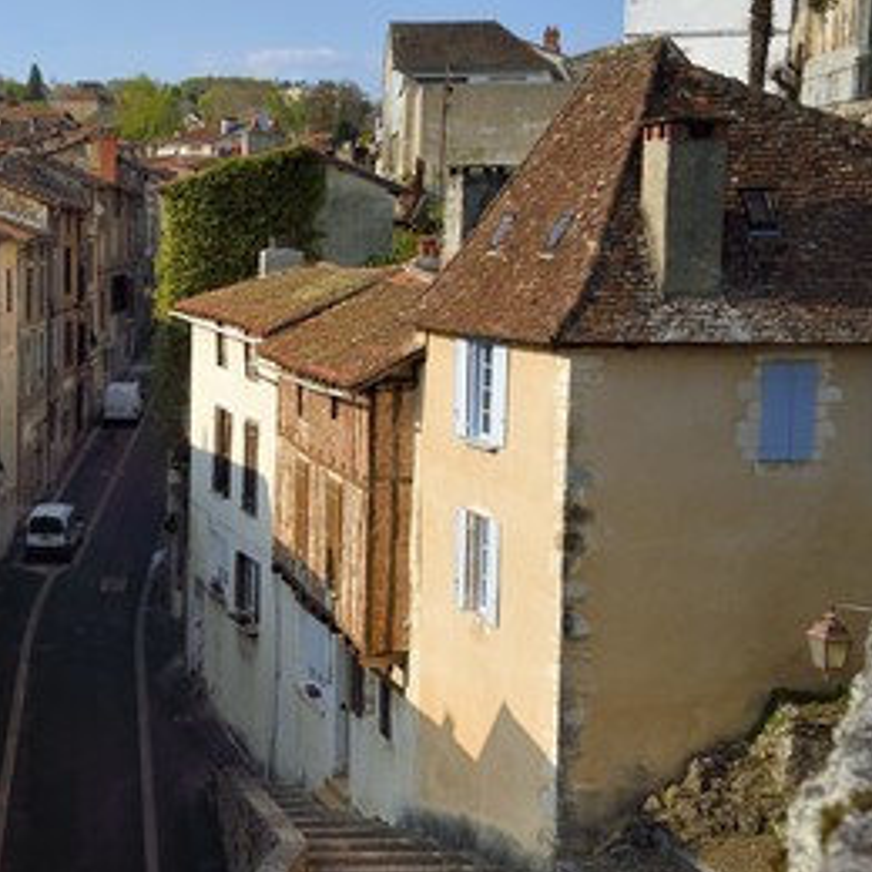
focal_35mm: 66
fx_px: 1881
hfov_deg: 25.7
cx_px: 186
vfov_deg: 26.1
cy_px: 439
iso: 200
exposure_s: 1/320
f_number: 13
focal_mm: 48
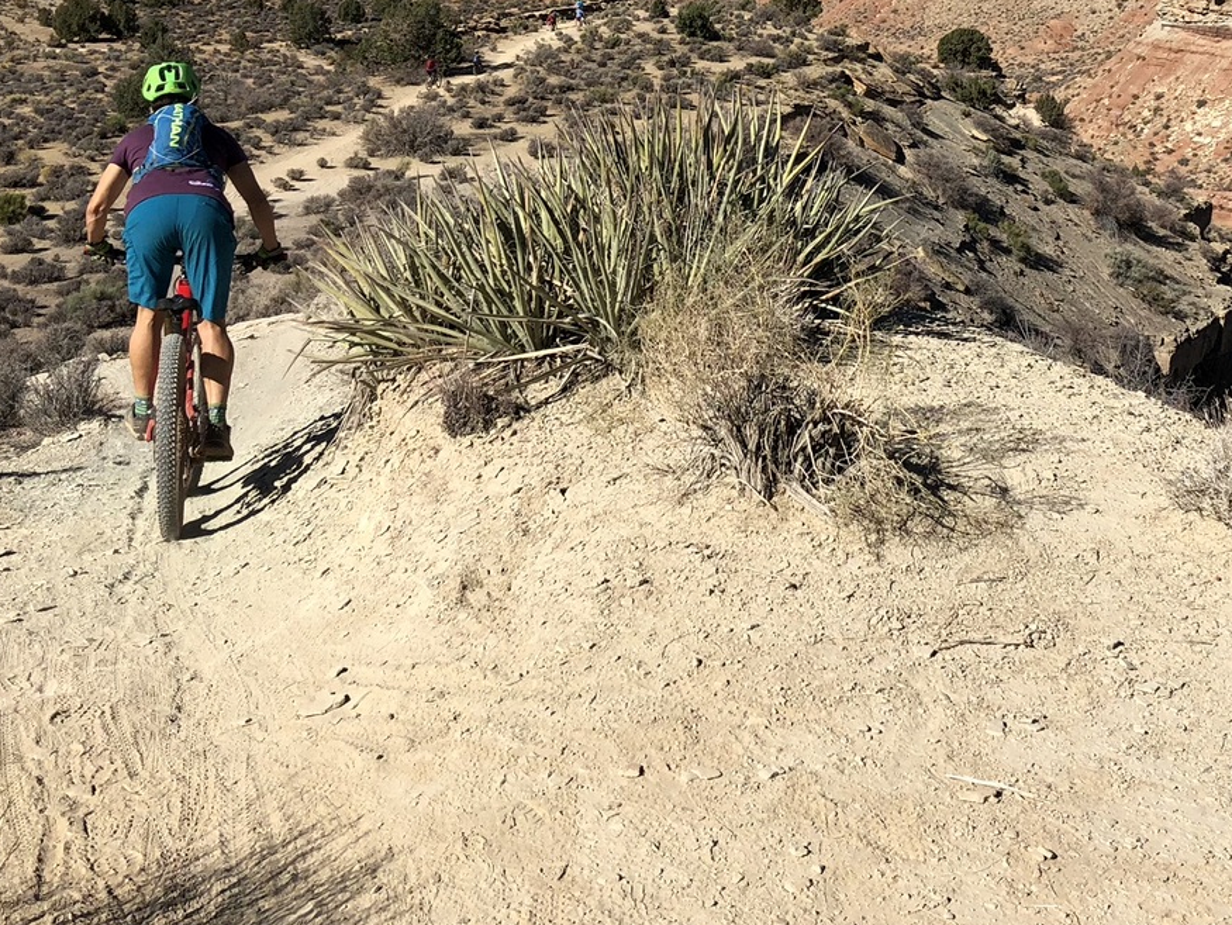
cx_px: 727
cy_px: 122
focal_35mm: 53
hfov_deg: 36.1
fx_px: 1887
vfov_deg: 26.8
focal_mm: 3.99
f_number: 1.8
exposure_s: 1/3436
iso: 25
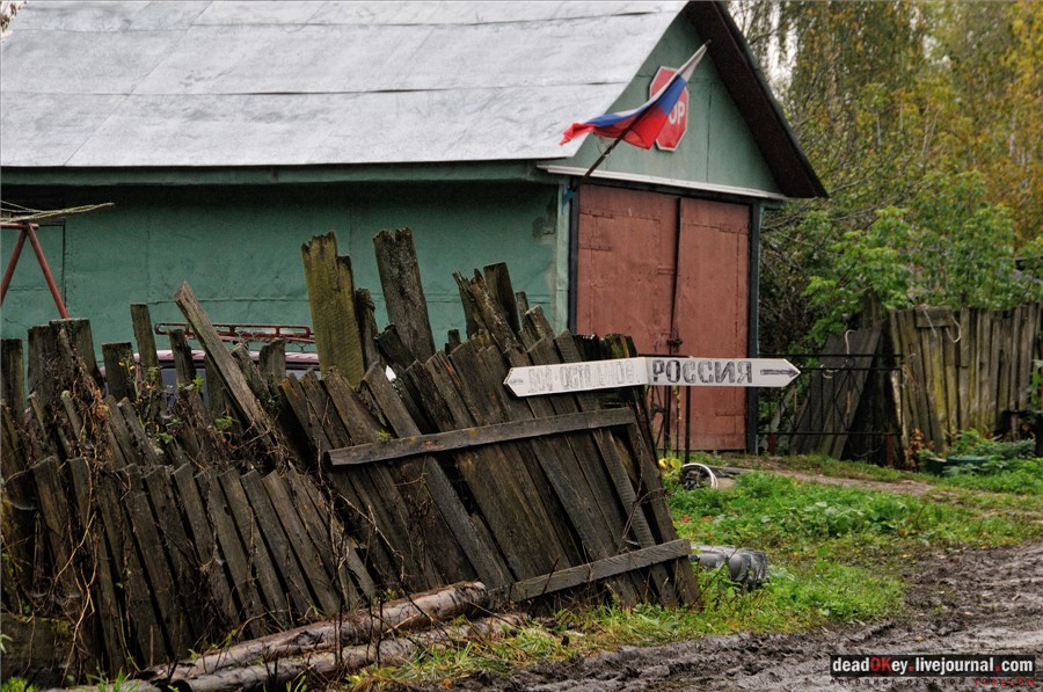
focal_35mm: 142
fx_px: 4122
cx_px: 522
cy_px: 346
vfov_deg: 9.6
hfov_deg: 14.4
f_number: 9
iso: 640
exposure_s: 1/400
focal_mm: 95
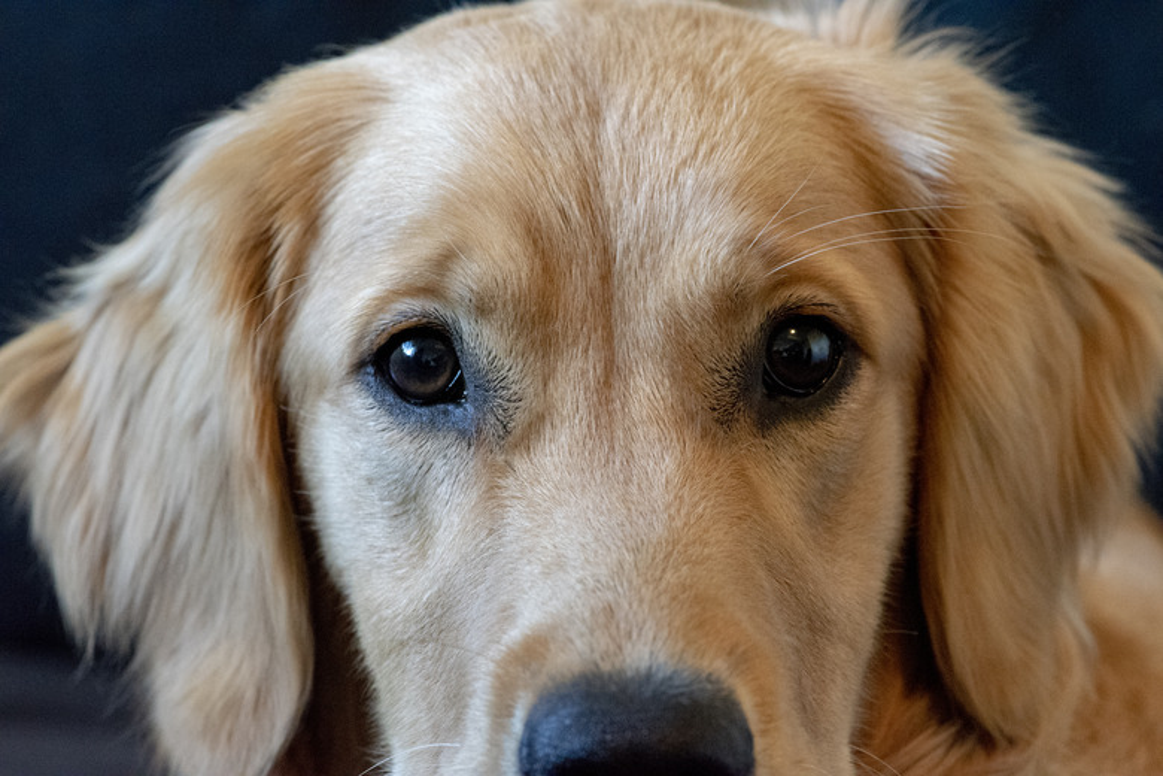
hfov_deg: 19.5
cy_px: 388
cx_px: 582
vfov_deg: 13.0
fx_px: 3392
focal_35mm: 105
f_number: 11
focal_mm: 105
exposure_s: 1/100
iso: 12800
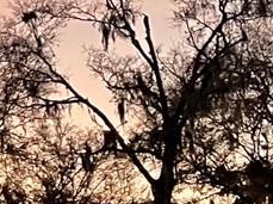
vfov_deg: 7.8
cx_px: -389
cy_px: 402
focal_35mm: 182
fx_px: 1433
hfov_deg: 9.6
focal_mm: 4.2
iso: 500
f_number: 1.6
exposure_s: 1/48
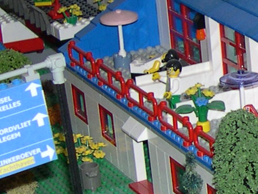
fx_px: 1342
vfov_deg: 8.2
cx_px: 486
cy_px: 59
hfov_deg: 10.3
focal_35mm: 180
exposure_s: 1/60
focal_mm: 8
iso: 100
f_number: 2.8
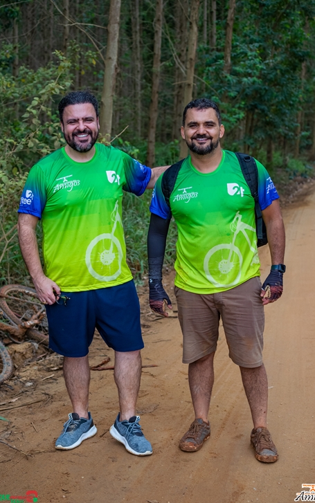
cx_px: 165
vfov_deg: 37.2
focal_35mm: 55
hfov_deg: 23.8
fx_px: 748
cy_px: 254
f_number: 3.2
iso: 400
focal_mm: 35
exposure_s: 1/2500
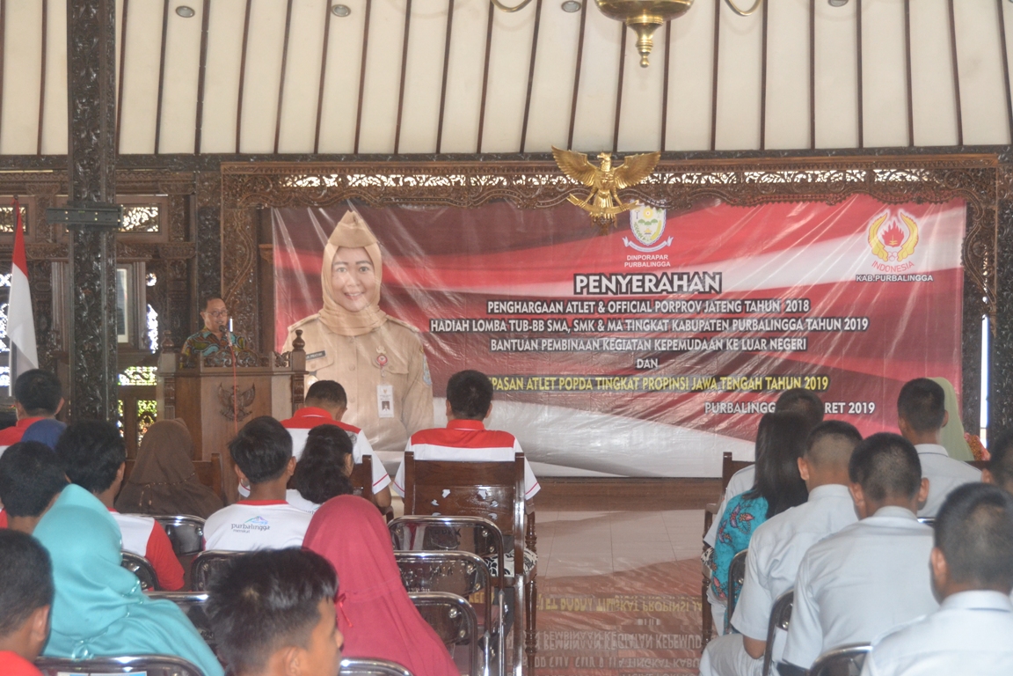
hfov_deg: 36.9
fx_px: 1519
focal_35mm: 54
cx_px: 506
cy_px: 338
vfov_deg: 25.1
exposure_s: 1/60
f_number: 4.2
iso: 1800
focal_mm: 36
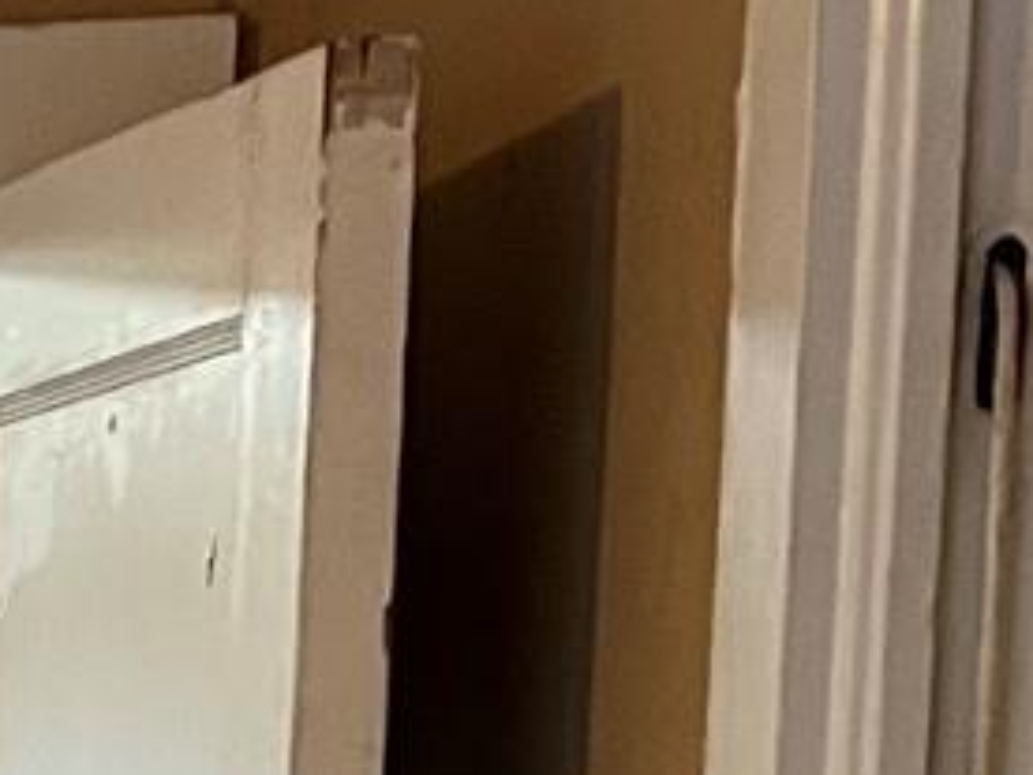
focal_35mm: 193
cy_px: 1546
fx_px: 5759
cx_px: -2612
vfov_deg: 7.4
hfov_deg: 7.9
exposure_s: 1/60
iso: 250
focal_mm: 5.1
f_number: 1.6
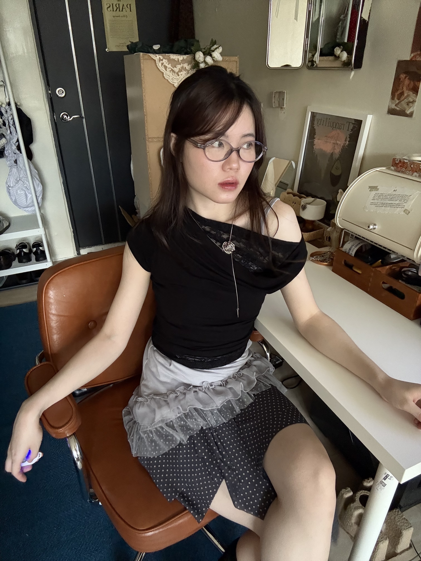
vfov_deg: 73.9
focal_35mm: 23
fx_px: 373
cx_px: 210
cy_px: 280
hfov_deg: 58.9
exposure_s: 1/30
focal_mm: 2.69
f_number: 1.9
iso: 640
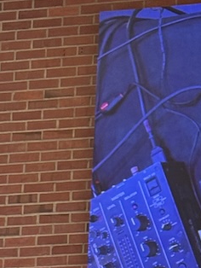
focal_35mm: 231
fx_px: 1786
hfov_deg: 6.2
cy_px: 356
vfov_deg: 8.4
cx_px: 414
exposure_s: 1/60
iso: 80
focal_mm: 6.76
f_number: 1.78
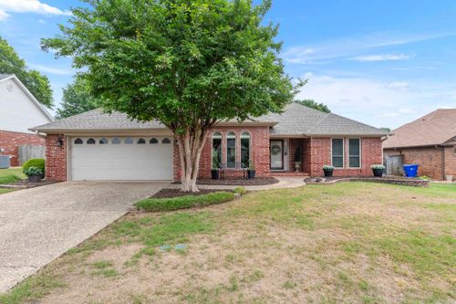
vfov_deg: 66.0
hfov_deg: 88.6
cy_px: 152
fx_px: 234
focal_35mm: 18
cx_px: 228
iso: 200
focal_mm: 12.3
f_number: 9
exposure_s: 1/60
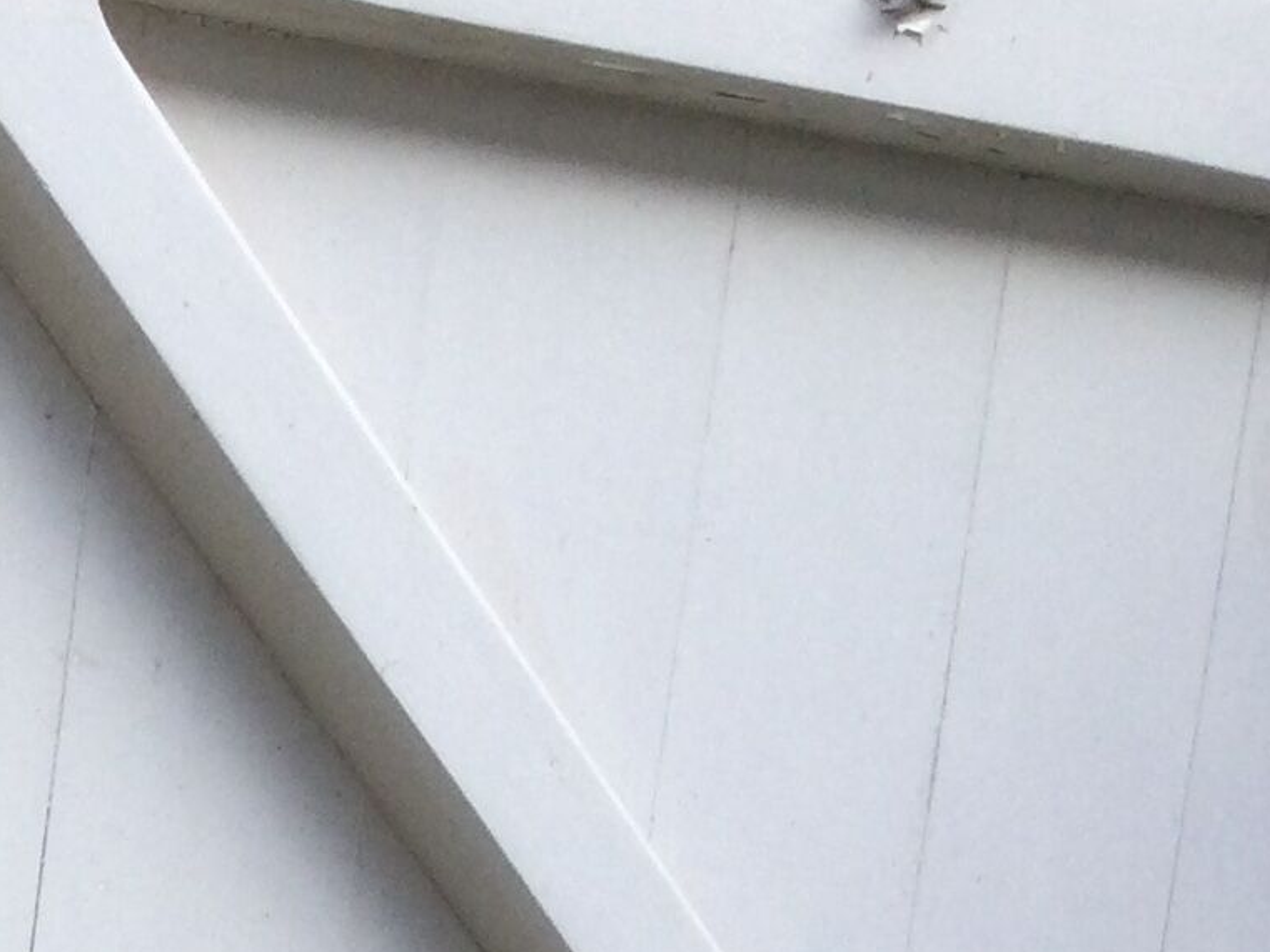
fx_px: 4880
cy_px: 1814
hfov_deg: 13.2
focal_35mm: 133
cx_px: -1100
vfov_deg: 10.4
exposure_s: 1/100
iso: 32
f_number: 2.4
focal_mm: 3.3
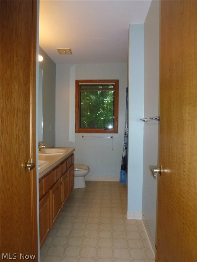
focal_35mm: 24
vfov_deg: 71.6
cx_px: 98
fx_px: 182
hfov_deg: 56.8
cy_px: 131
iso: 250
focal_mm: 4.3
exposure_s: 1/60
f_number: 3.3
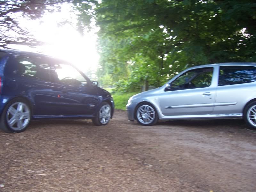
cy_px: 96
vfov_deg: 39.7
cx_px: 128
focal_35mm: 36
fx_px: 266
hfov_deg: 51.4
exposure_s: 1/8
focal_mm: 6
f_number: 3
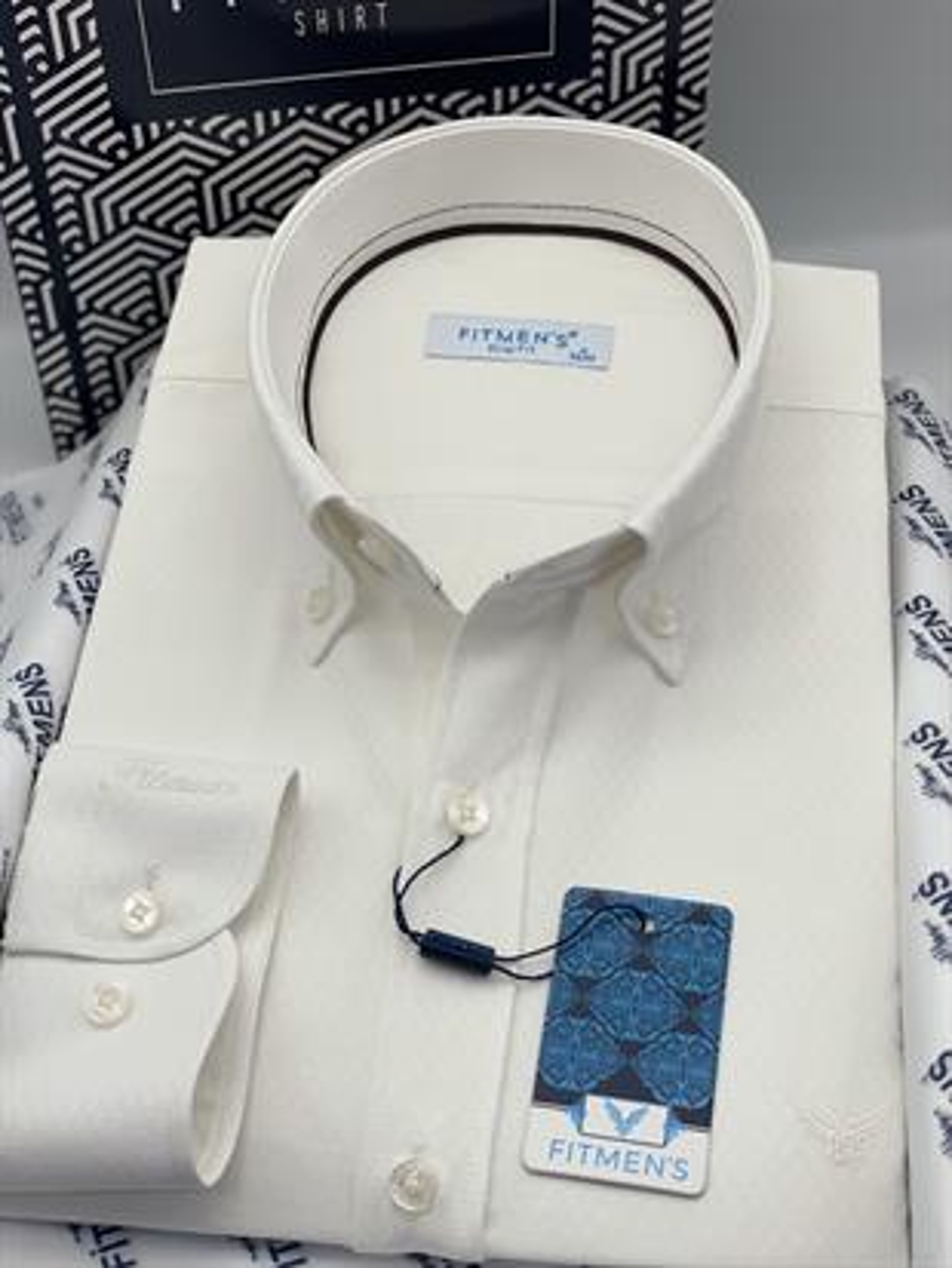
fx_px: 1906
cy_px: 634
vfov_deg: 36.8
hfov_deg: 28.0
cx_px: 476
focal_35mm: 52
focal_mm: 6
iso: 32
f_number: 2
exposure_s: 1/470
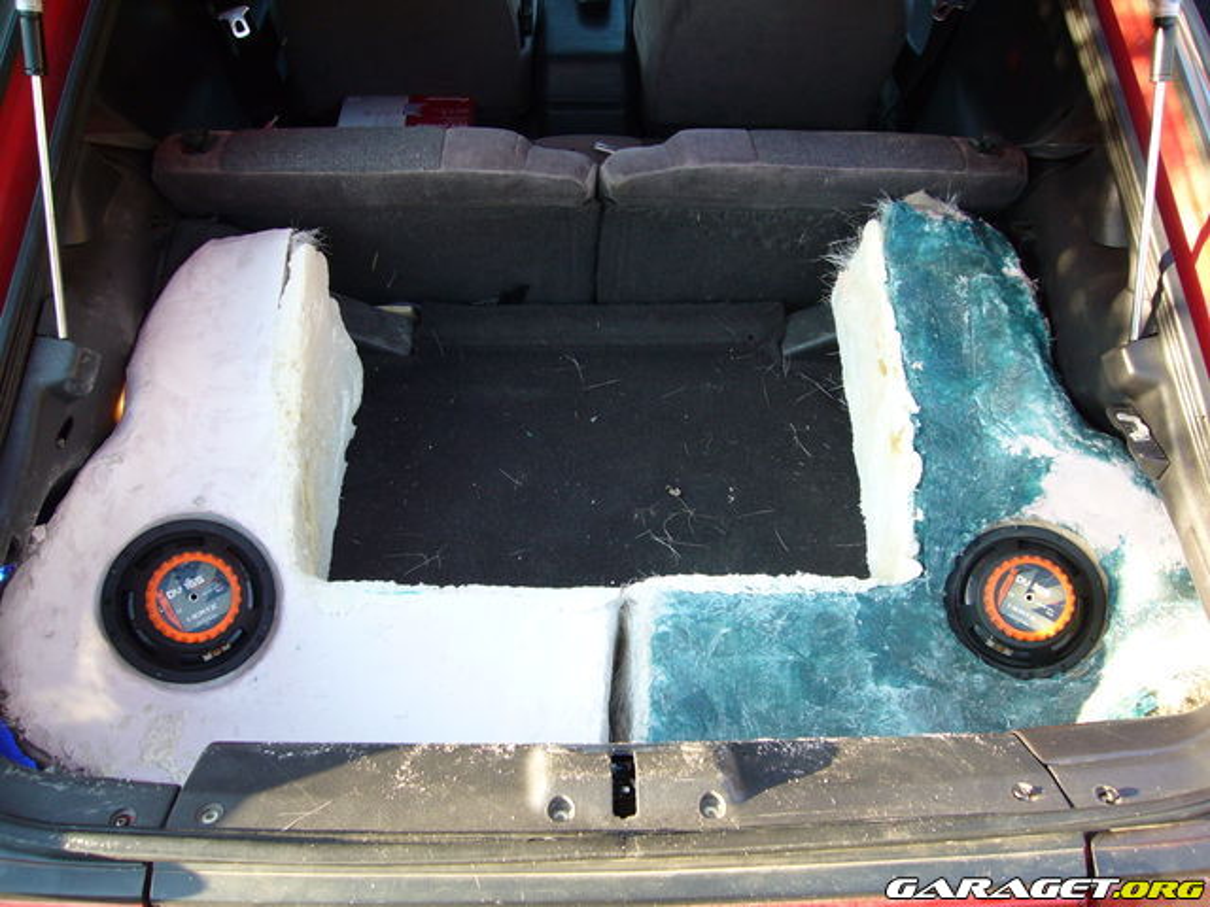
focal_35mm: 28
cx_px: 605
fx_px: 979
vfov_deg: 49.7
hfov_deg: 63.4
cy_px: 454
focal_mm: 4.6
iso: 80
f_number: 2.8
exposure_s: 1/50
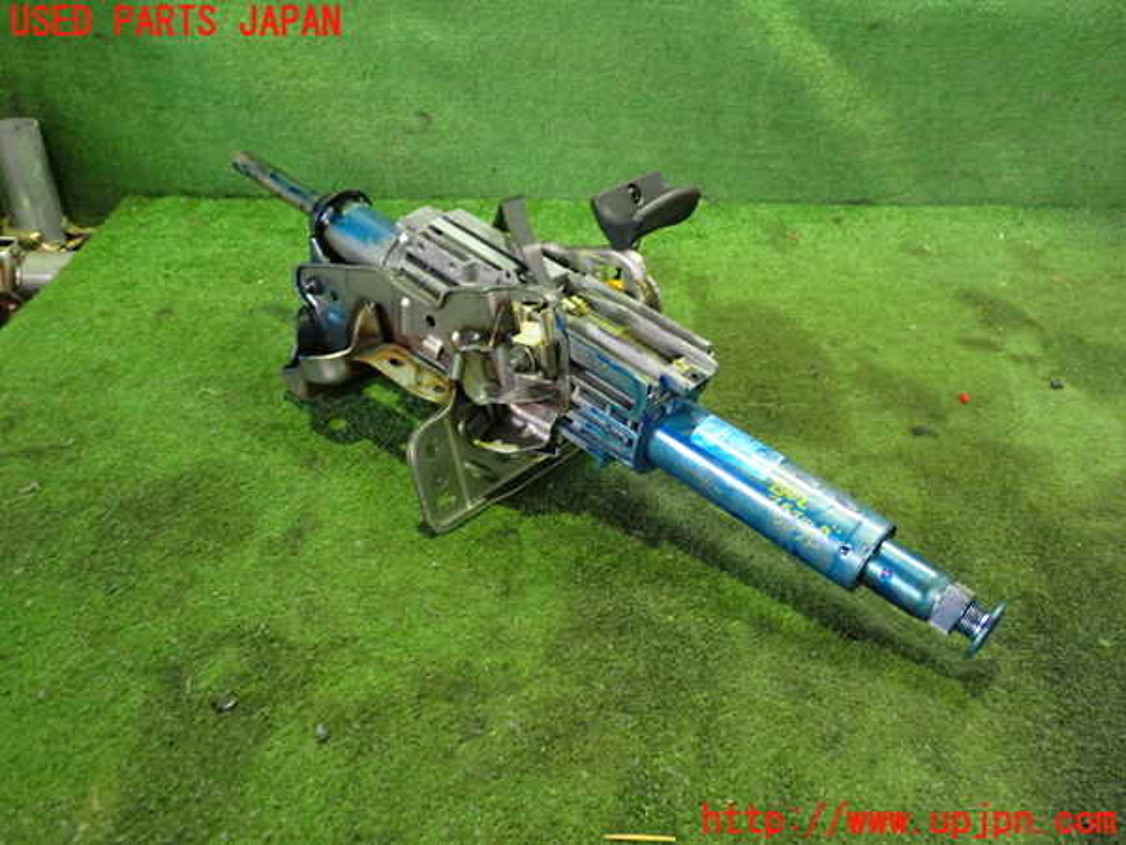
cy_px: 422
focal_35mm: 30
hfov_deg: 60.0
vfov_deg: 46.8
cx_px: 563
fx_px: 976
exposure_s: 1/30
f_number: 2.3
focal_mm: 5.4
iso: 800
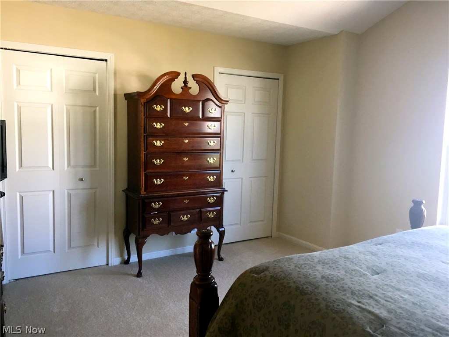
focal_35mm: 29
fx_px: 376
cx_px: 224
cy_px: 168
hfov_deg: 61.7
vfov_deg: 48.2
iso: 80
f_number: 2.2
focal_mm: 4.15
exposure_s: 1/30
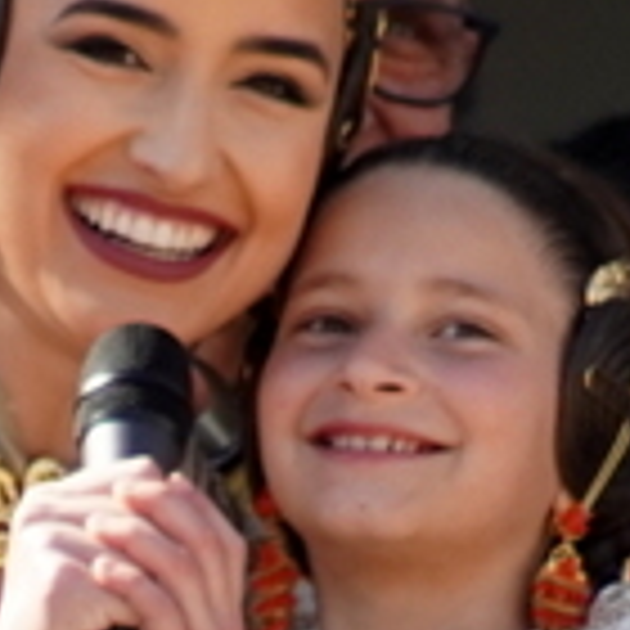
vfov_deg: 0.6
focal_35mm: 2731
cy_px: 688
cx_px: 99
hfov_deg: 0.6
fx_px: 56233
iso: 320
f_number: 5.6
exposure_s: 1/400
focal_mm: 250
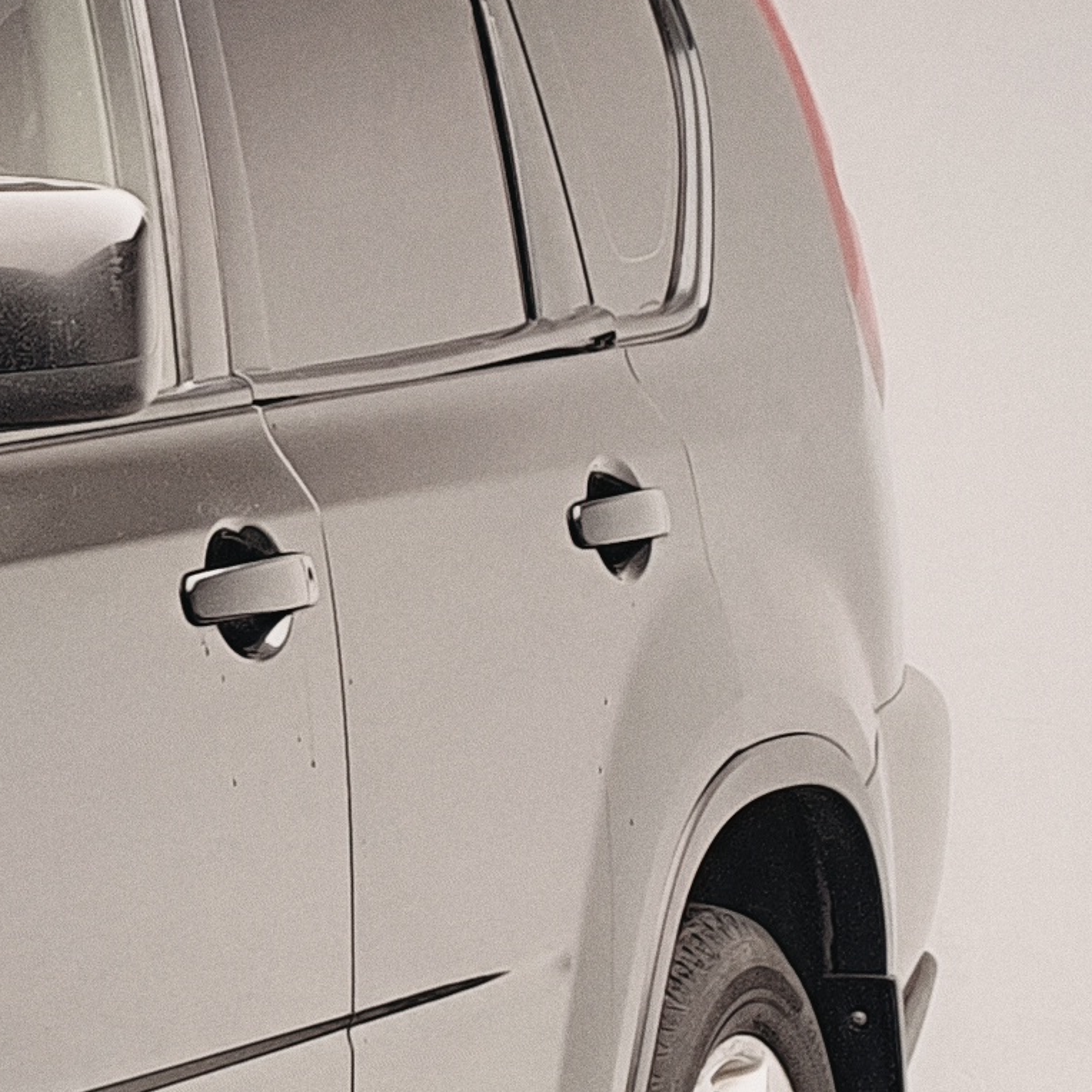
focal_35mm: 217
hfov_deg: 7.5
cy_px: 696
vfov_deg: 8.1
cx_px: -1548
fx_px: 7745
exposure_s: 1/100
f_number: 1.65
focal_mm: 6.14
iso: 125
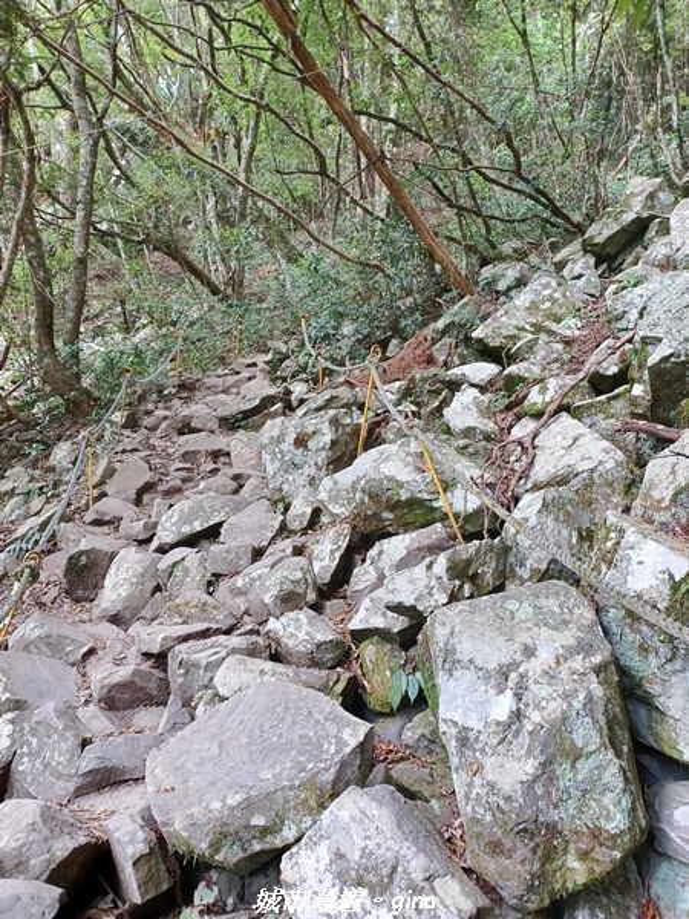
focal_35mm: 25
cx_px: 344
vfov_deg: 69.4
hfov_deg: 54.9
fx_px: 663
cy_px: 460
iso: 160
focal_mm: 4.6
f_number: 1.8
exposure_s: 1/49
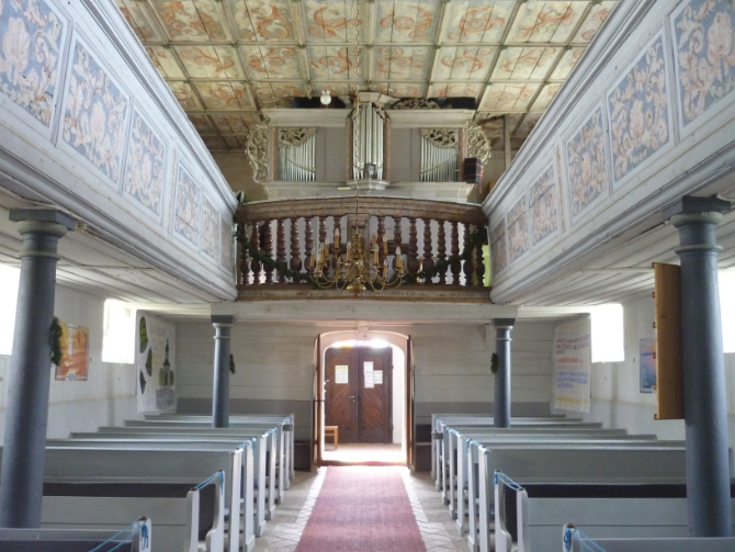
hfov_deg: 55.3
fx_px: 701
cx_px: 368
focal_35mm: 33
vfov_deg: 43.0
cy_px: 276
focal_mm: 5.5
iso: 400
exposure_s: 1/13
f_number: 2.8
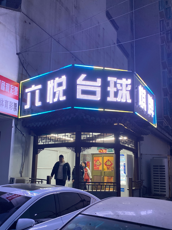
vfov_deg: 58.0
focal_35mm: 31
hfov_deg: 45.2
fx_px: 205
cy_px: 136
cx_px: 70
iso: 400
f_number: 1.8
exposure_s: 1/60
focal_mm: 4.25
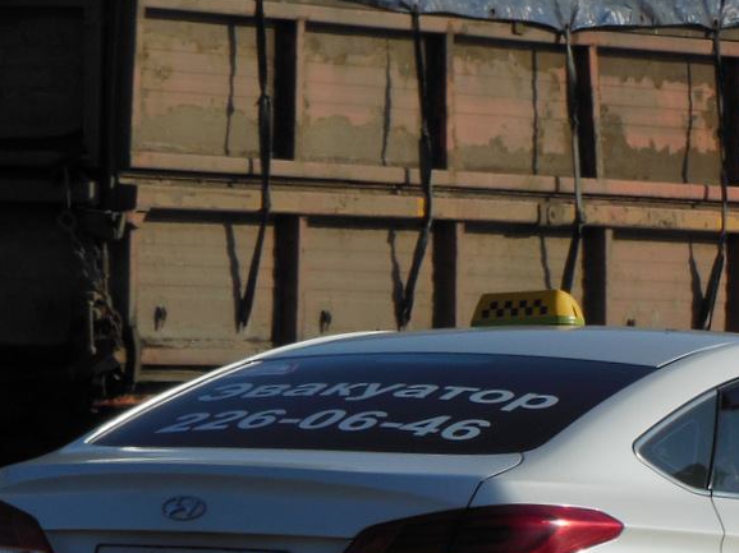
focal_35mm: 397
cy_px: 487
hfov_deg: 5.0
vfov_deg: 3.7
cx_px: 621
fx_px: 8472
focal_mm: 34
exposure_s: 1/1000
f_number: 5.9
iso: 125
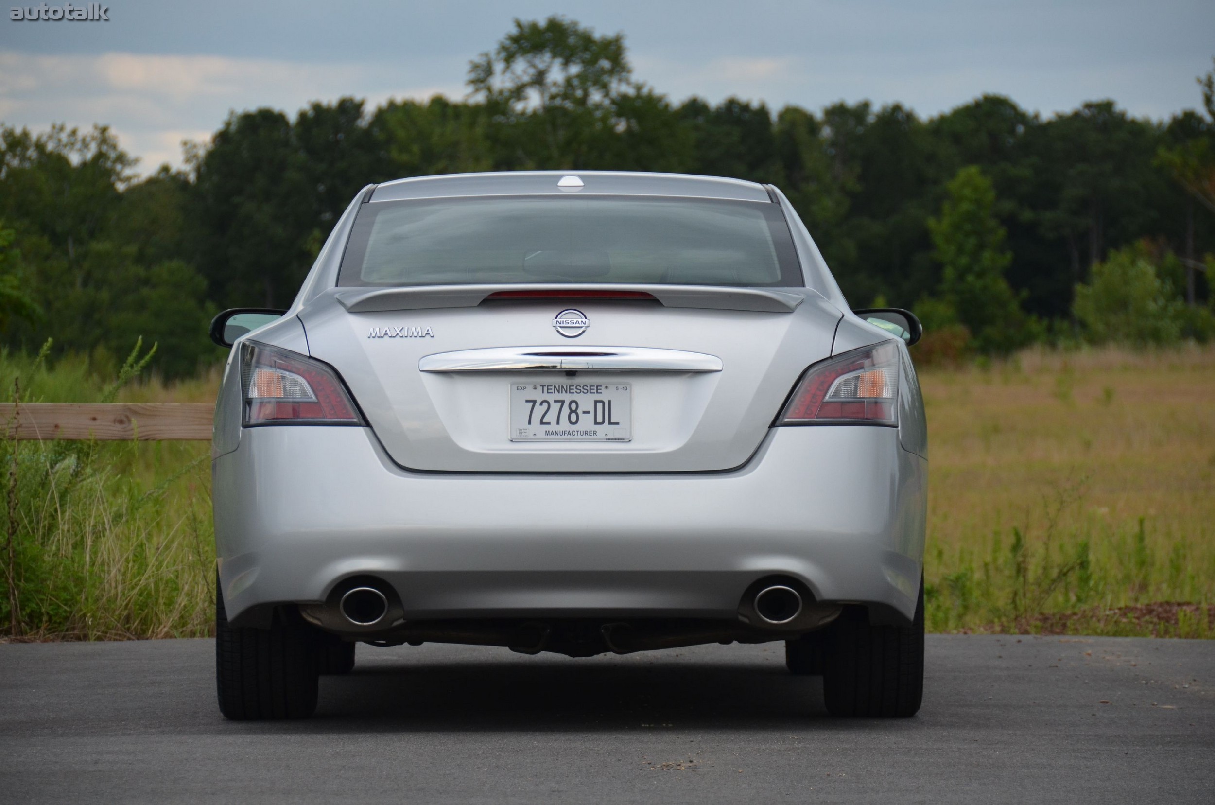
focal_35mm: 180
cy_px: 402
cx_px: 608
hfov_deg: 11.4
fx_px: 6063
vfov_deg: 7.6
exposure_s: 1/1000
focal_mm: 120
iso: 500
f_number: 5.3
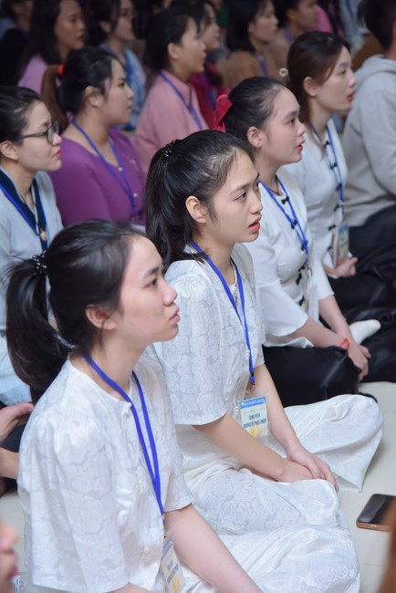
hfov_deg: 15.9
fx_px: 1417
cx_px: 198
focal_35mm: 86
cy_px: 296
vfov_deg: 23.6
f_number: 4.5
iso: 1250
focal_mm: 86
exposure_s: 1/160
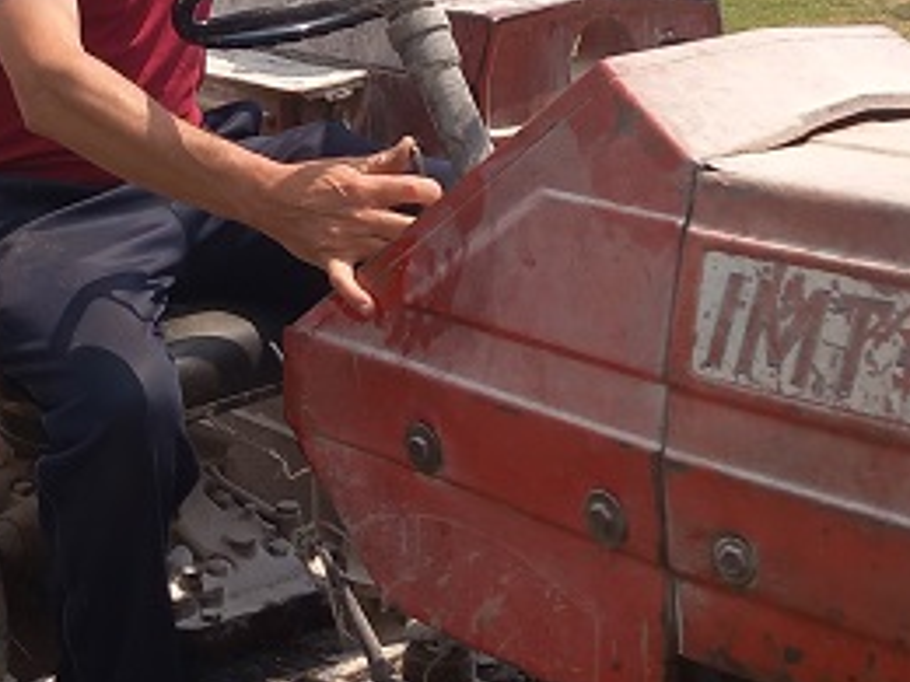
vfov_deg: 16.9
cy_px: -157
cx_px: 228
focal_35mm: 83
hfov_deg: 23.3
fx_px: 2182
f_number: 1.8
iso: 20
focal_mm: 4
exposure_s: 1/553
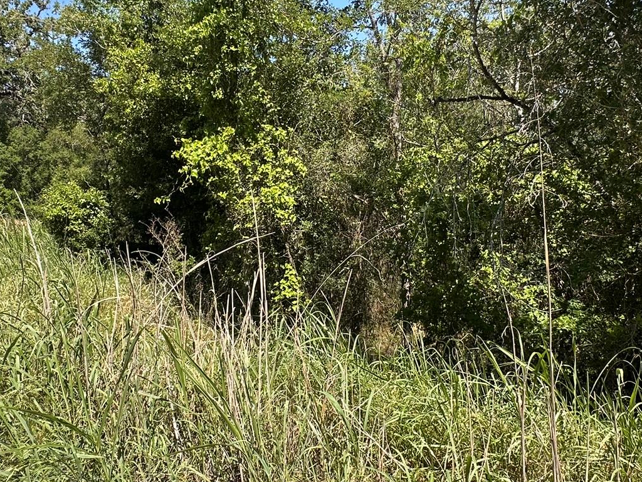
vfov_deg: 49.7
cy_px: 220
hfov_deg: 63.4
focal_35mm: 28
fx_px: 519
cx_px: 323
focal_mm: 2.22
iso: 40
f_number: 2.2
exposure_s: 1/651
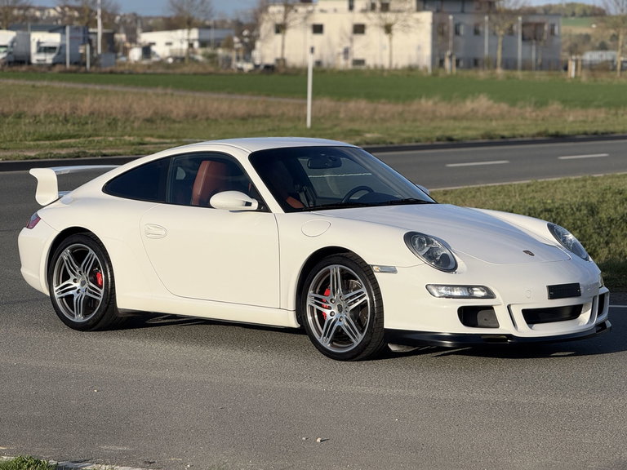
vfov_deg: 12.3
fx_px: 2174
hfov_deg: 16.4
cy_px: 235
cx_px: 314
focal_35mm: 120
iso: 50
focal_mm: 15.66
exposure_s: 1/2083
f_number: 2.8
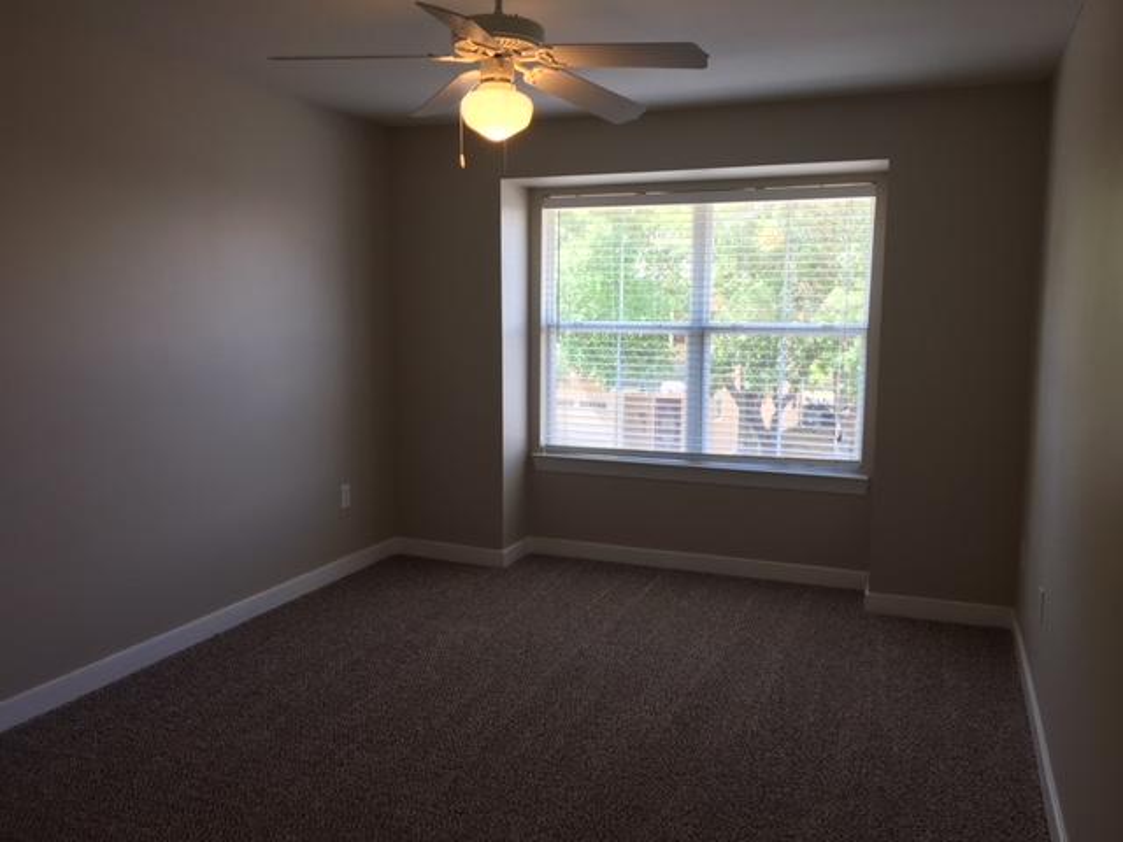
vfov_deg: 48.2
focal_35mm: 29
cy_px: 421
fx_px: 941
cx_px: 562
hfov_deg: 61.7
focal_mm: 4.15
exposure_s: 1/60
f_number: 2.2
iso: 32
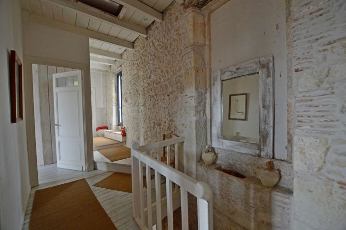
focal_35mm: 15
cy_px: 115
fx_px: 144
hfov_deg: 100.5
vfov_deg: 77.2
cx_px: 173
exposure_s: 1/60
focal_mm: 10
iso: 500
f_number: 3.5
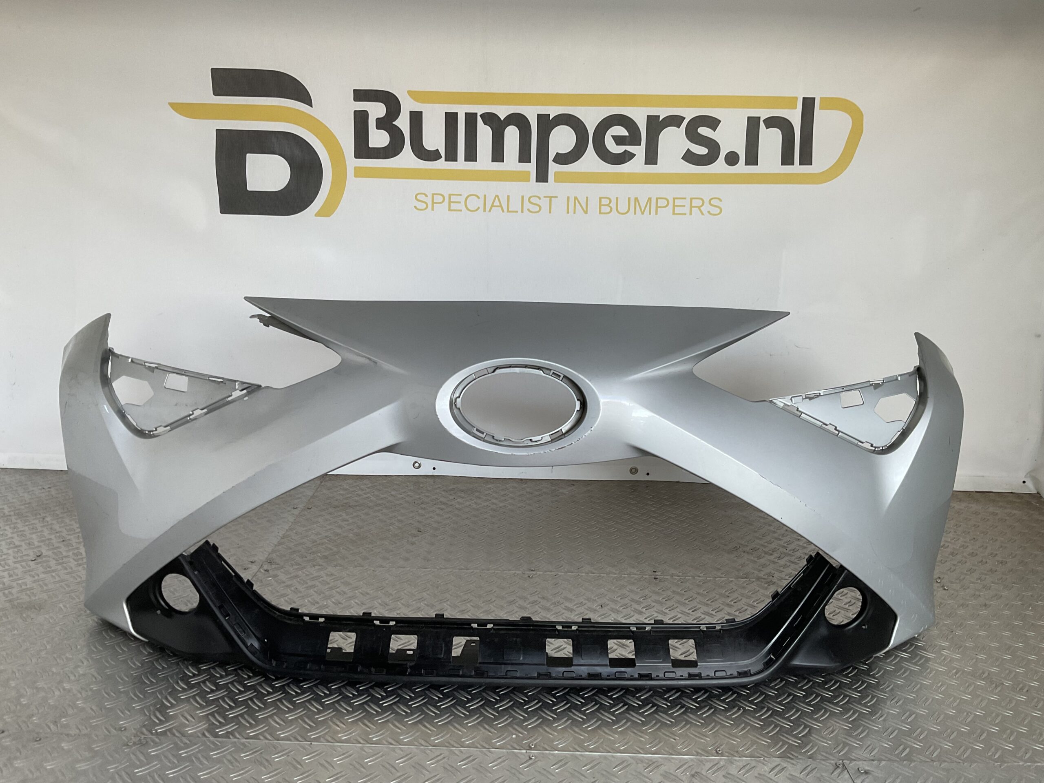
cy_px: 392
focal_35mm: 29
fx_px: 875
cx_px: 522
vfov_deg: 48.2
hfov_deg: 61.7
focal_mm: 3
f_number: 1.8
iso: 50
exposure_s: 1/100
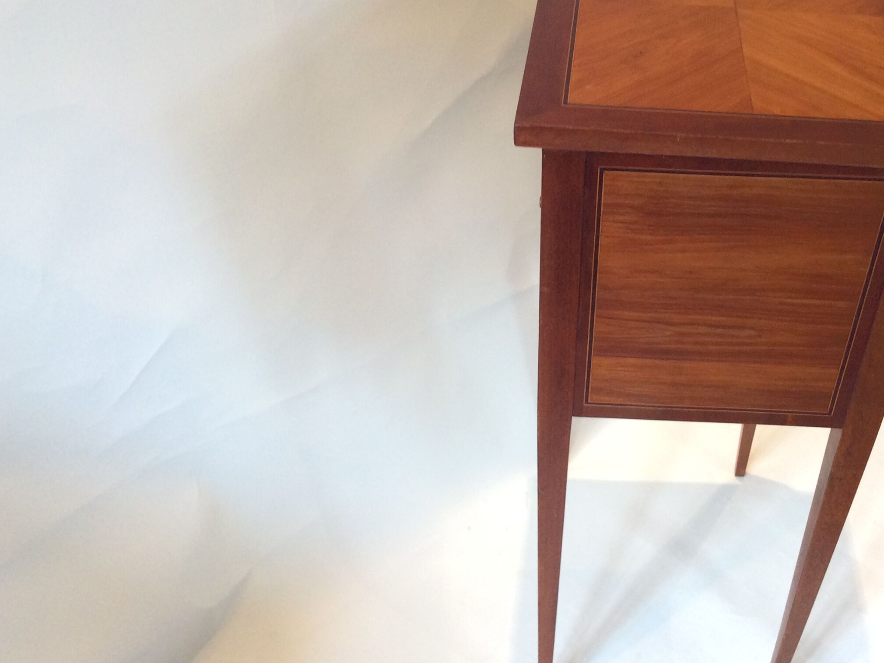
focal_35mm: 41
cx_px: 543
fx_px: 1047
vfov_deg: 35.1
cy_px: 340
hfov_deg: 45.5
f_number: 2.4
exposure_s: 1/25
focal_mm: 3.3
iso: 125
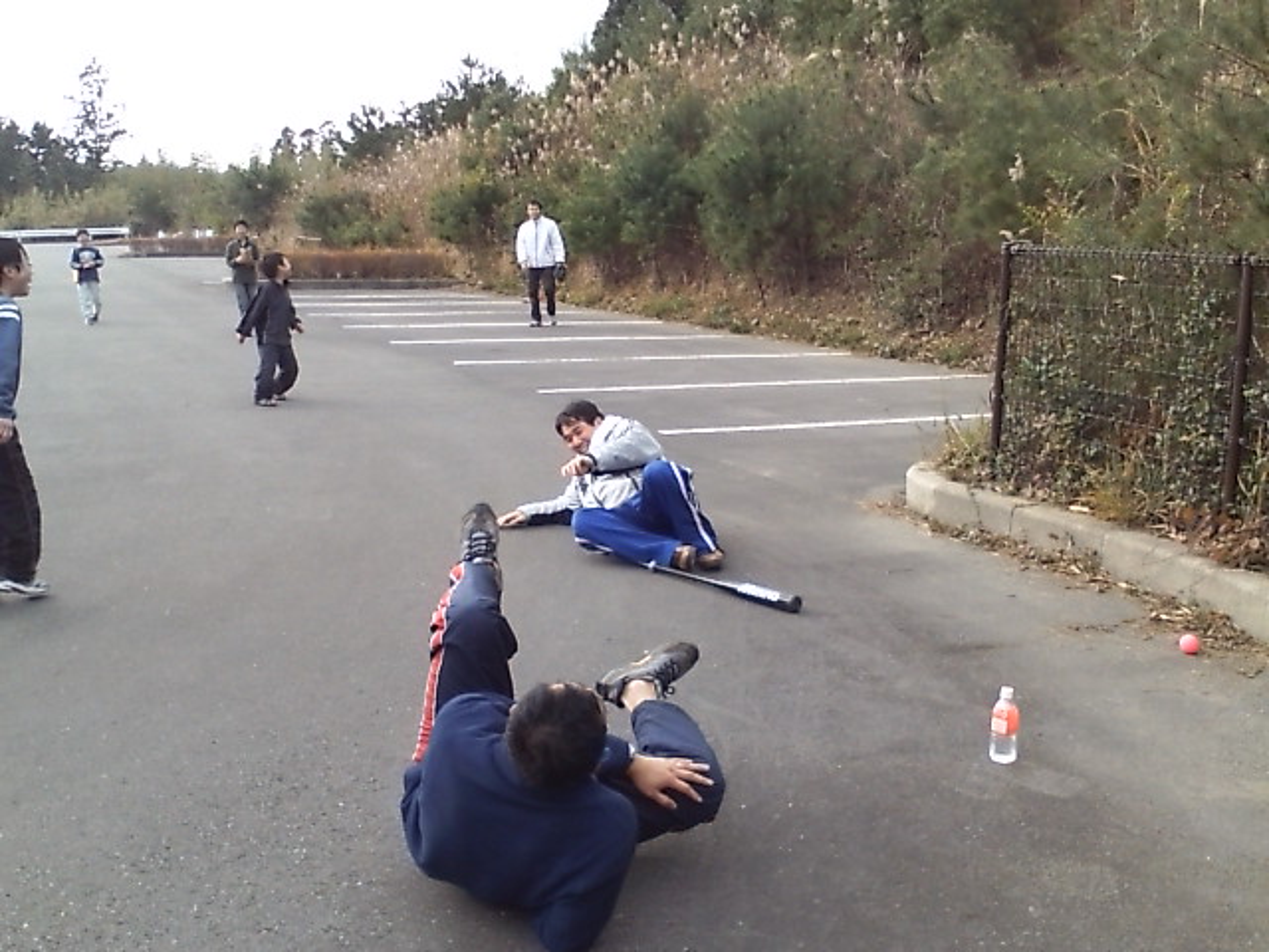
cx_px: 634
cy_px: 476
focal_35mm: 29
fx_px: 1063
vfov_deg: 48.2
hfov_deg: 61.7
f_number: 3.5
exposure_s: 1/149
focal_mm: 3.73
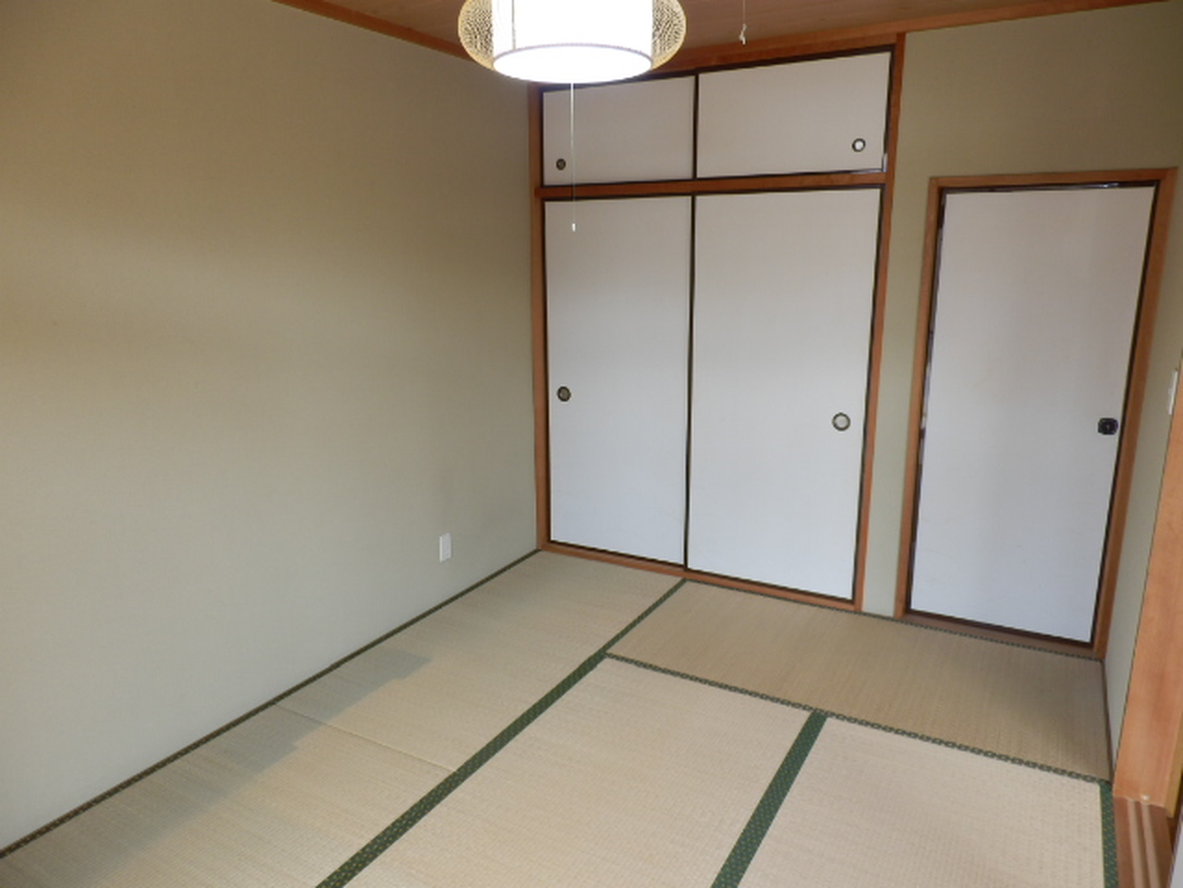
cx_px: 592
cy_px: 444
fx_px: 923
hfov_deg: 65.3
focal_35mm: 27
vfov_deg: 51.4
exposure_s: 1/40
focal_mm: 4.8
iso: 80
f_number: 3.3
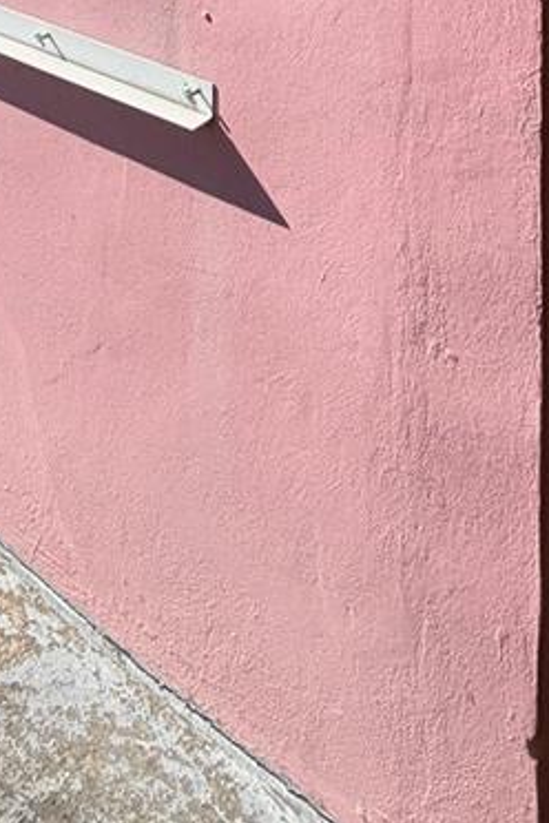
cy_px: -465
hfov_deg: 28.3
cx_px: 151
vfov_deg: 26.8
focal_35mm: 47
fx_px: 1075
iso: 20
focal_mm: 2.22
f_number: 2.2
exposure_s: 1/864
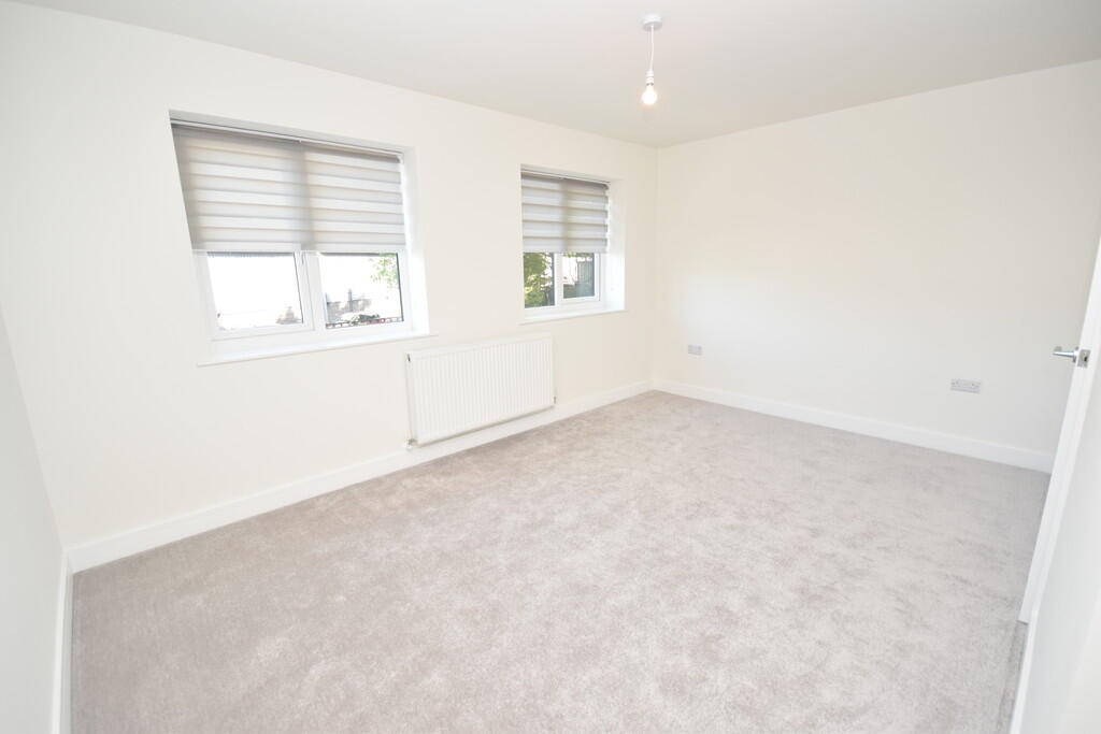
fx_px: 459
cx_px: 550
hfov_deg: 100.4
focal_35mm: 15
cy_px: 367
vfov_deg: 77.3
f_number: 4.5
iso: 800
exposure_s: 1/160
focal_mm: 10
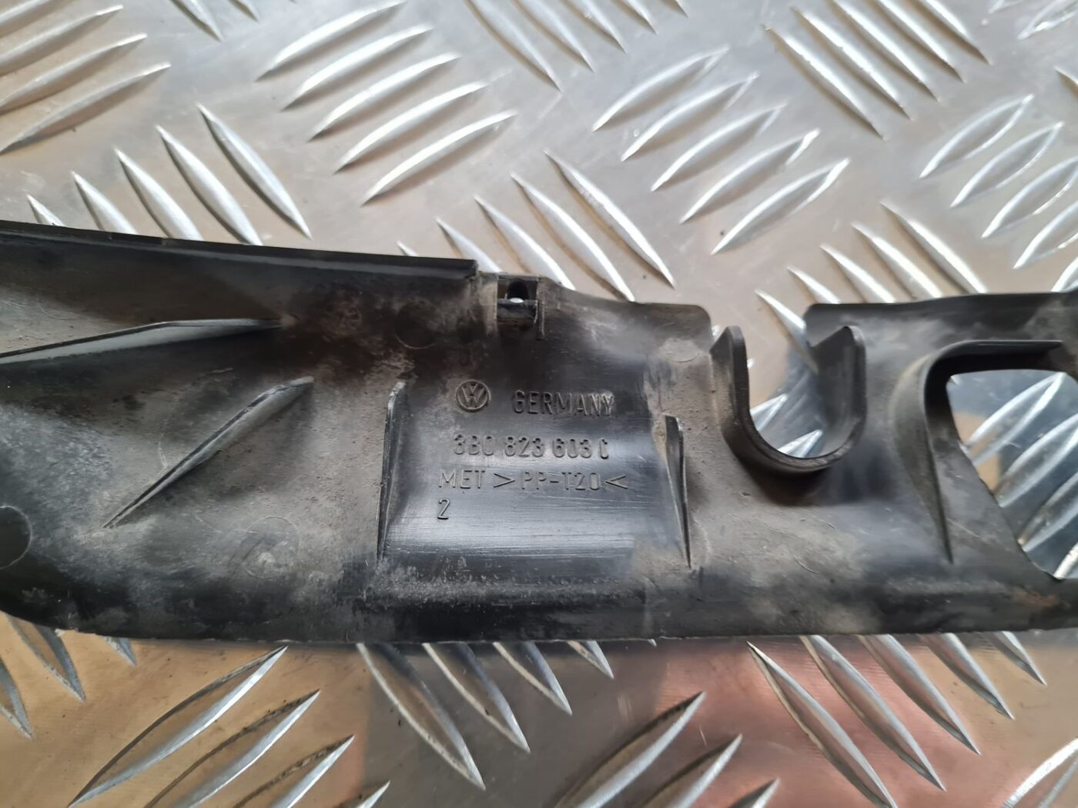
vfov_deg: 53.1
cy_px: 404
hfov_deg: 67.3
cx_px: 539
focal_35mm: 26
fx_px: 810
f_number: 1.8
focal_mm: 5.4
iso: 160
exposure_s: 1/50
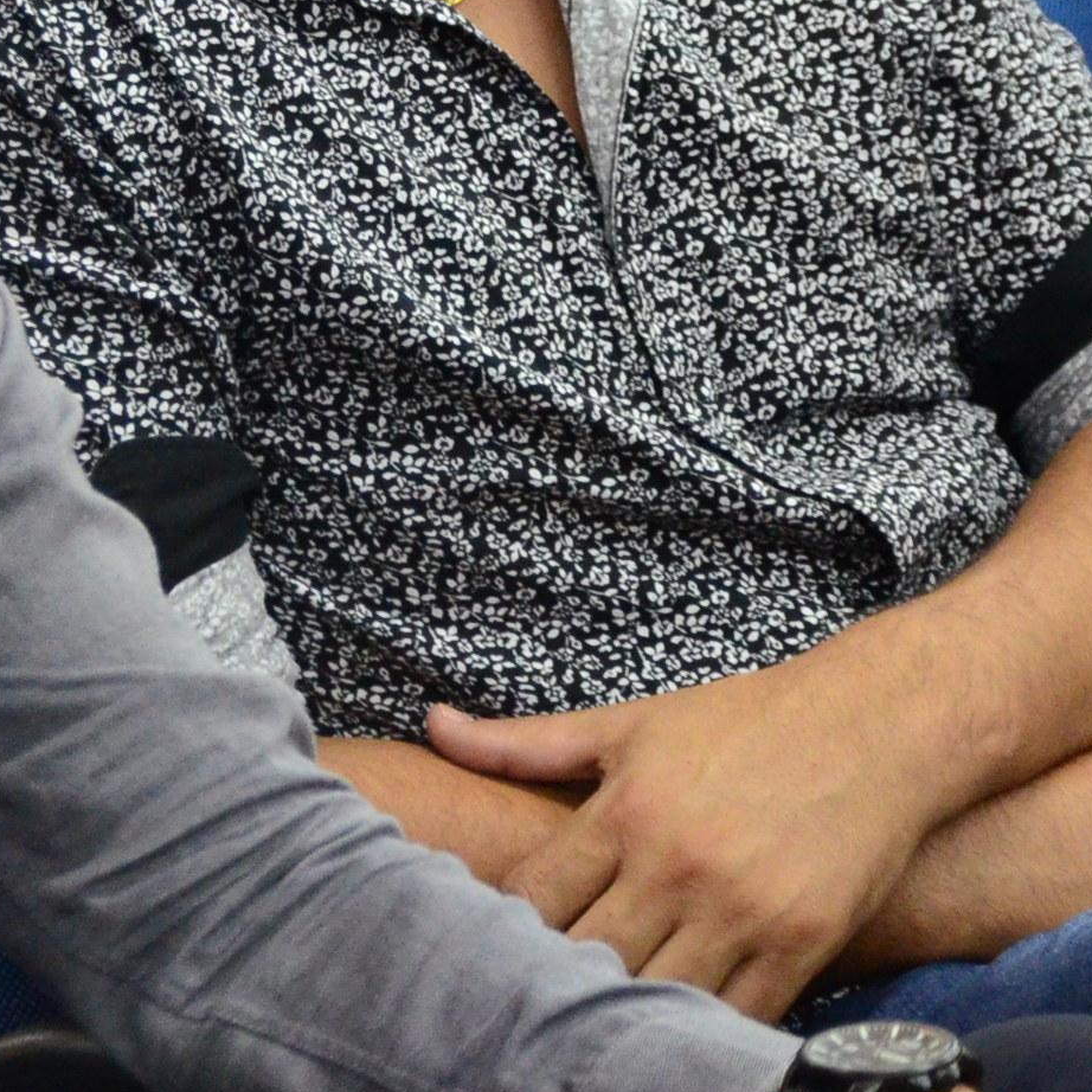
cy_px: 167
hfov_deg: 6.9
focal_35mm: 255
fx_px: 9101
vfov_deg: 6.9
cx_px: 320
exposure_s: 1/80
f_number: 5.6
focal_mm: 50
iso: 2000
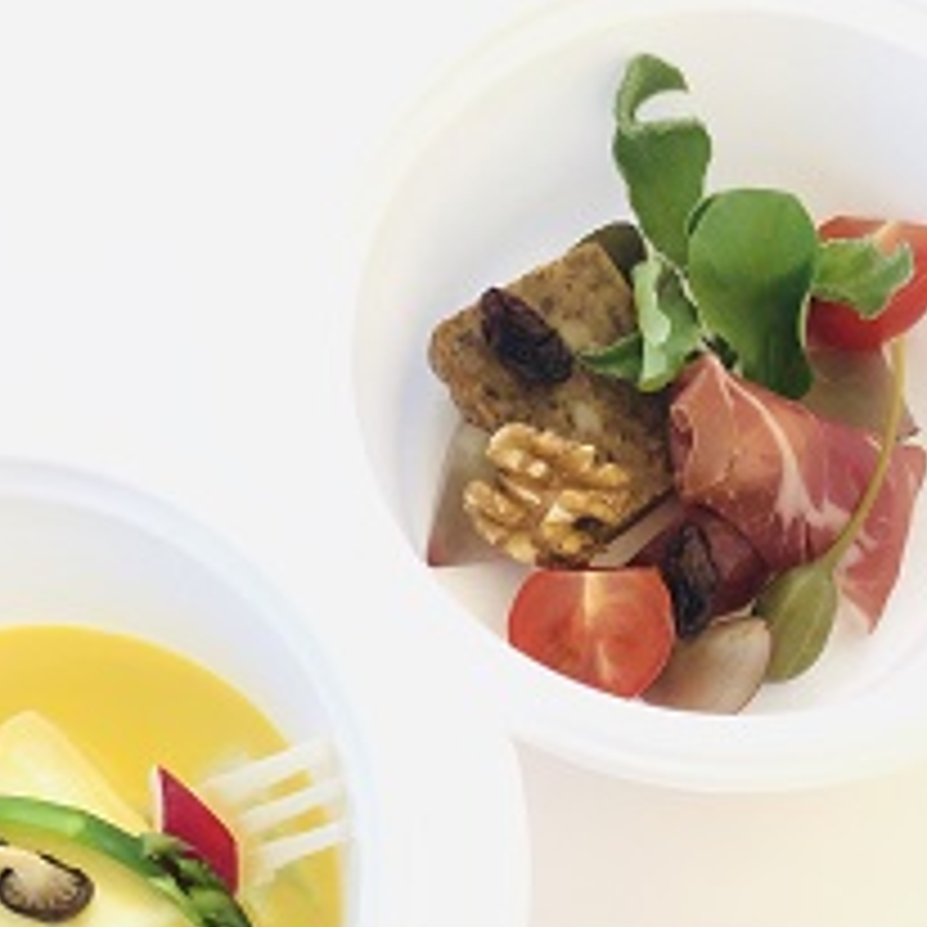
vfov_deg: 33.0
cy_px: 886
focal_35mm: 48
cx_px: 418
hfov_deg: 35.3
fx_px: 1454
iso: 80
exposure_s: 1/17
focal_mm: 4
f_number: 1.8
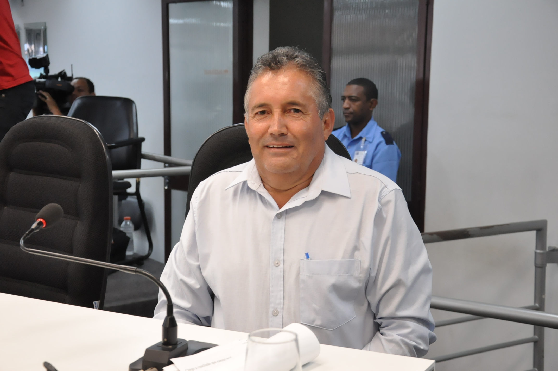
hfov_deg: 35.1
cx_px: 279
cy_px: 186
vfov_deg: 23.7
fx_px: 882
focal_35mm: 57
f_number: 5.6
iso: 2000
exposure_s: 1/125
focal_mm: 38
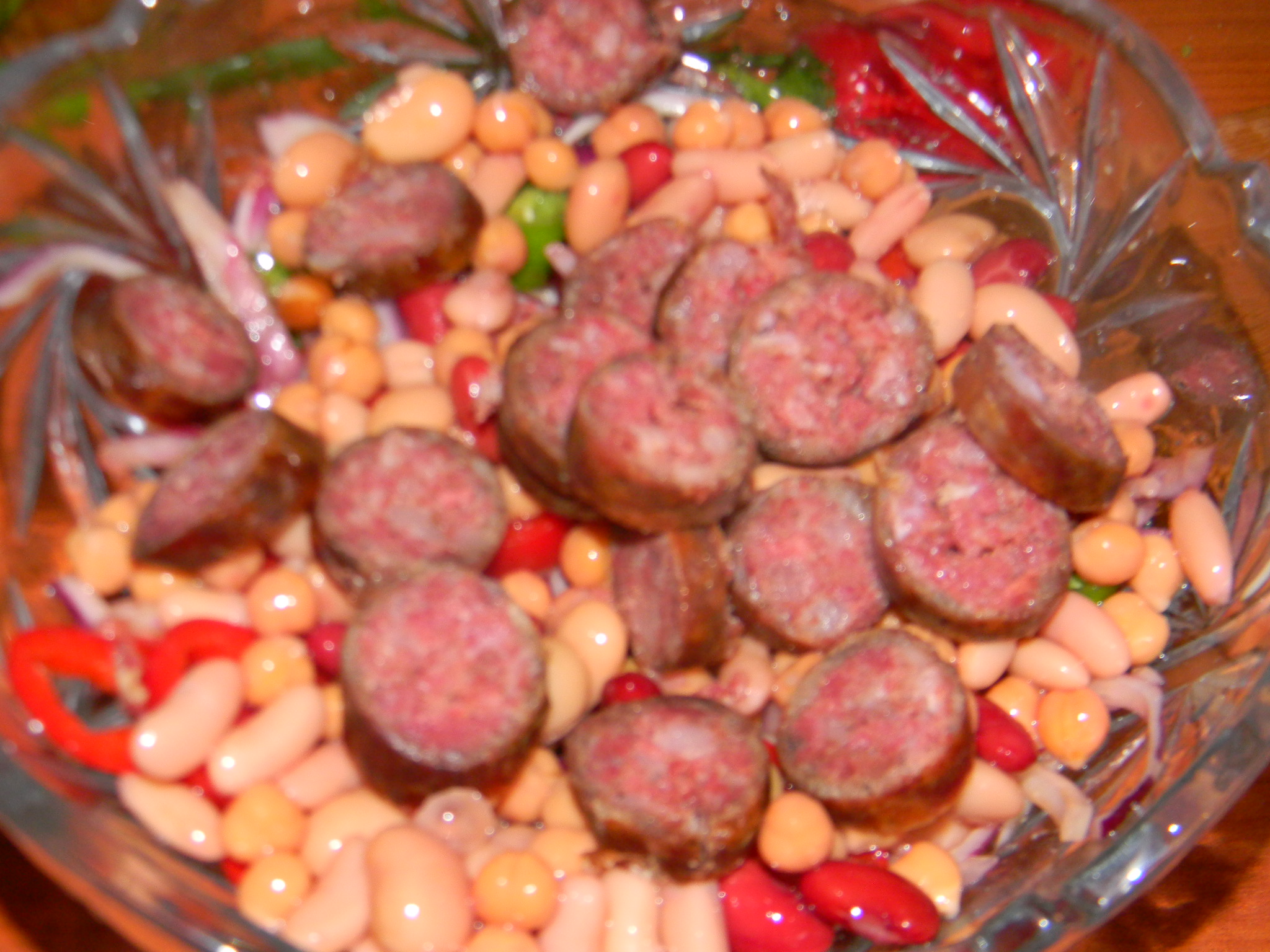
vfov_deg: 30.9
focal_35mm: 47
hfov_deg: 40.4
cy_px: 476
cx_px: 635
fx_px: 1724
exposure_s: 1/30
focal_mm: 8.6
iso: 200
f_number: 3.9
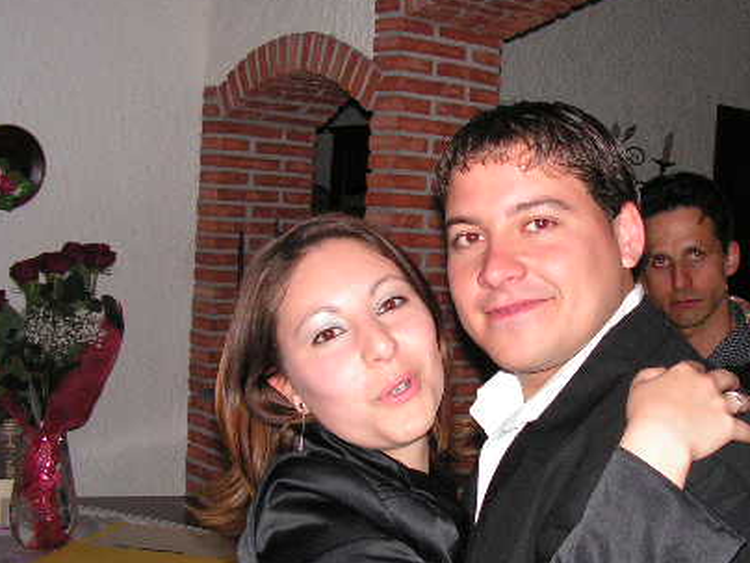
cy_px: 344
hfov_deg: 33.6
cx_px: 485
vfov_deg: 25.6
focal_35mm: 57
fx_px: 1235
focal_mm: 6
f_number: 3.2
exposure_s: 1/40
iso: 200
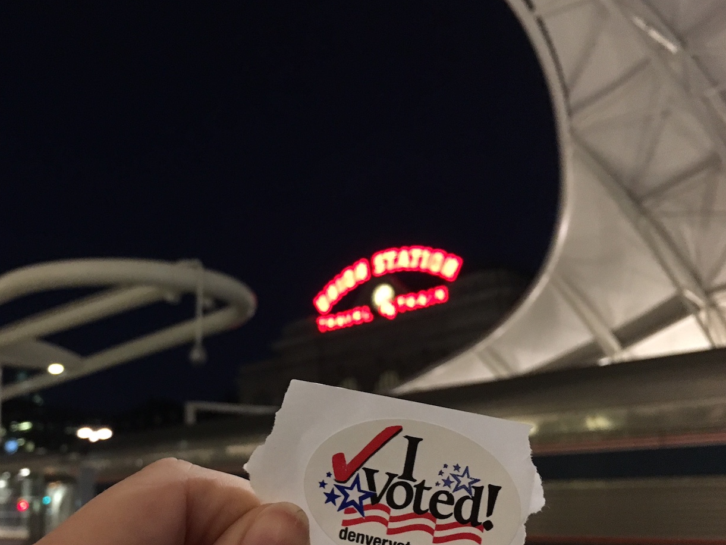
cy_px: 331
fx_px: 797
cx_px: 256
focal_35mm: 38
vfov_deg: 37.6
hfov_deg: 48.3
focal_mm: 4.15
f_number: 2.2
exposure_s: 1/15
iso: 200
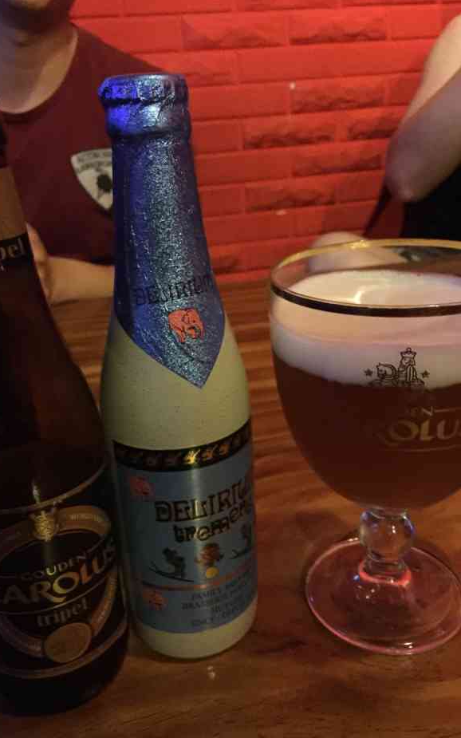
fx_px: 623
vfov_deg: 61.2
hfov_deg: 40.6
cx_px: 218
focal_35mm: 31
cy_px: 370
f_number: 2.2
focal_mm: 4.15
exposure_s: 1/4
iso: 320
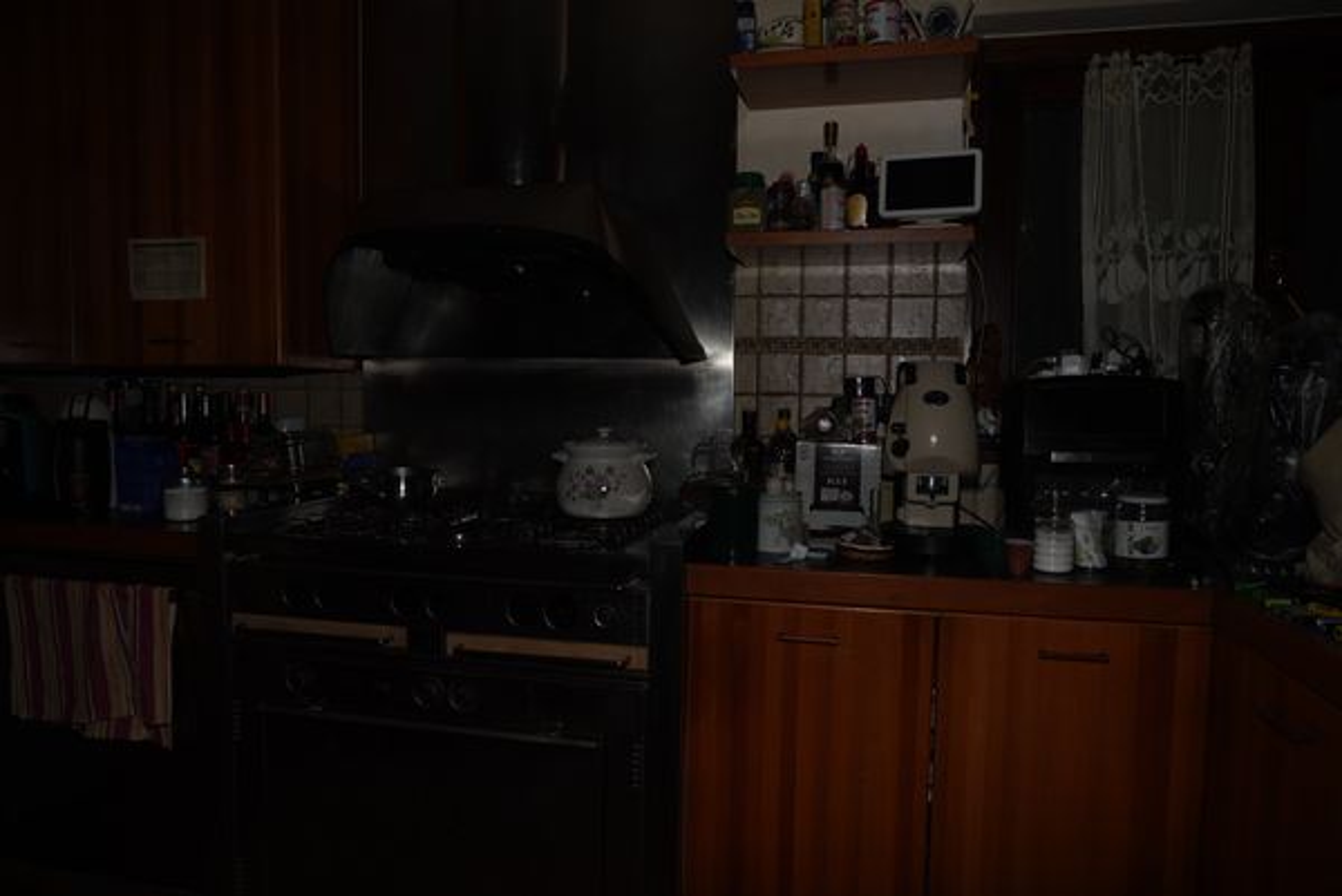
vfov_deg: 53.2
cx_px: 671
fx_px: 895
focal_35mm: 24
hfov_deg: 73.7
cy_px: 448
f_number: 5.6
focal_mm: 24
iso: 100
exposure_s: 1/1000
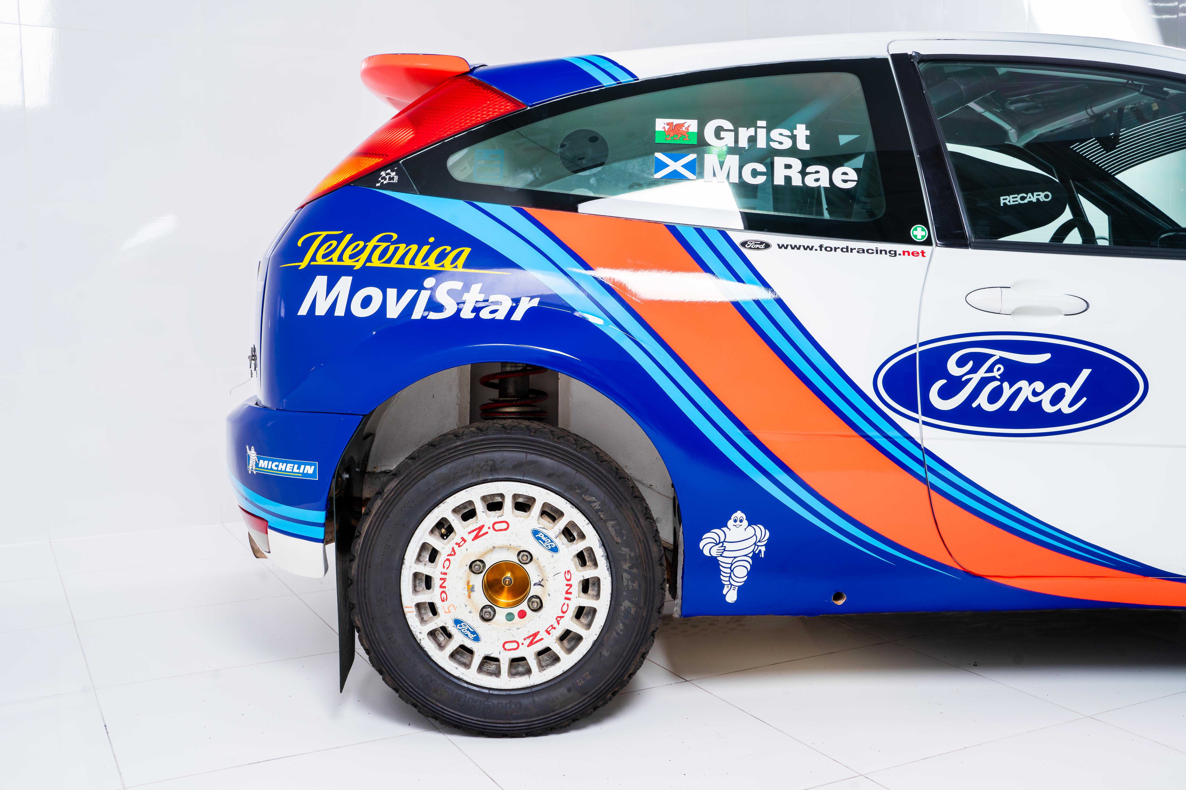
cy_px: 395
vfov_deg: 36.9
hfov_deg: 53.1
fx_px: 1186
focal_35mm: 36
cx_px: 593
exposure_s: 1/10
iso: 200
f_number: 10
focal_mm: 36
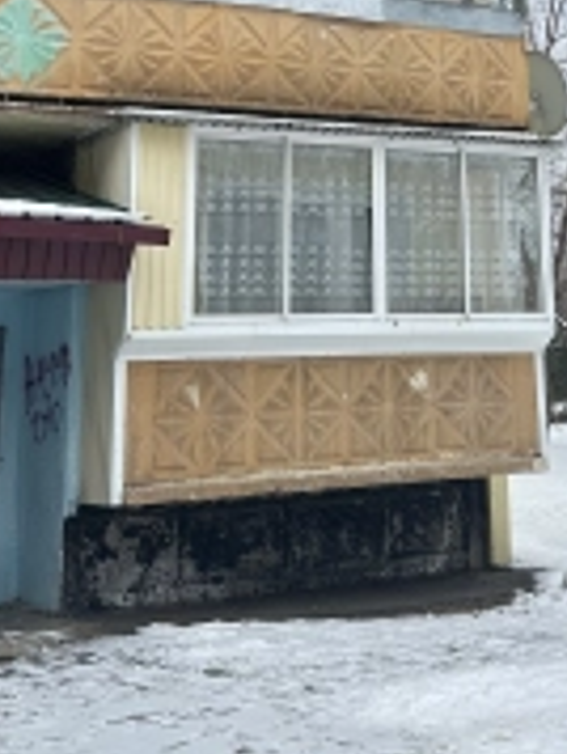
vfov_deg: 29.4
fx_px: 1373
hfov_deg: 22.8
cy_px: 72
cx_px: 493
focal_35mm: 63
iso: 80
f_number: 1.78
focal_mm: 6.86
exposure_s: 1/535
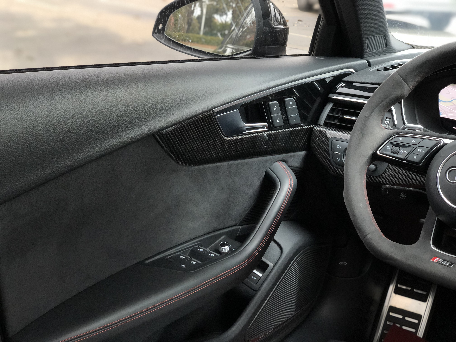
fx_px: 685
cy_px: 171
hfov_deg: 36.8
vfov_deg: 28.0
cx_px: 228
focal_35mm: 52
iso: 100
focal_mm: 6
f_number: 2.4
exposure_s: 1/40
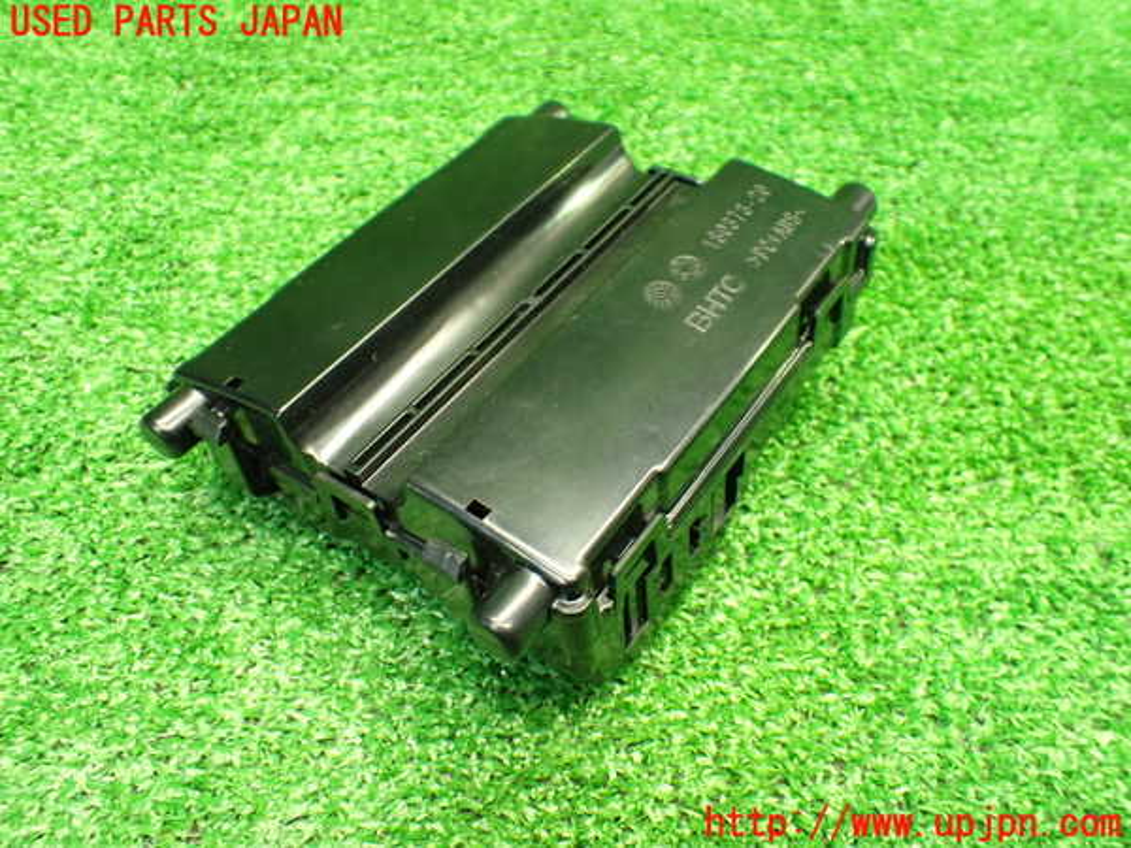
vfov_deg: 46.8
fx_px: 980
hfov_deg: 60.0
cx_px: 566
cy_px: 424
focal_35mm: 30
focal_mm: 5.4
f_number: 2.3
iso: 800
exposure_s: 1/60
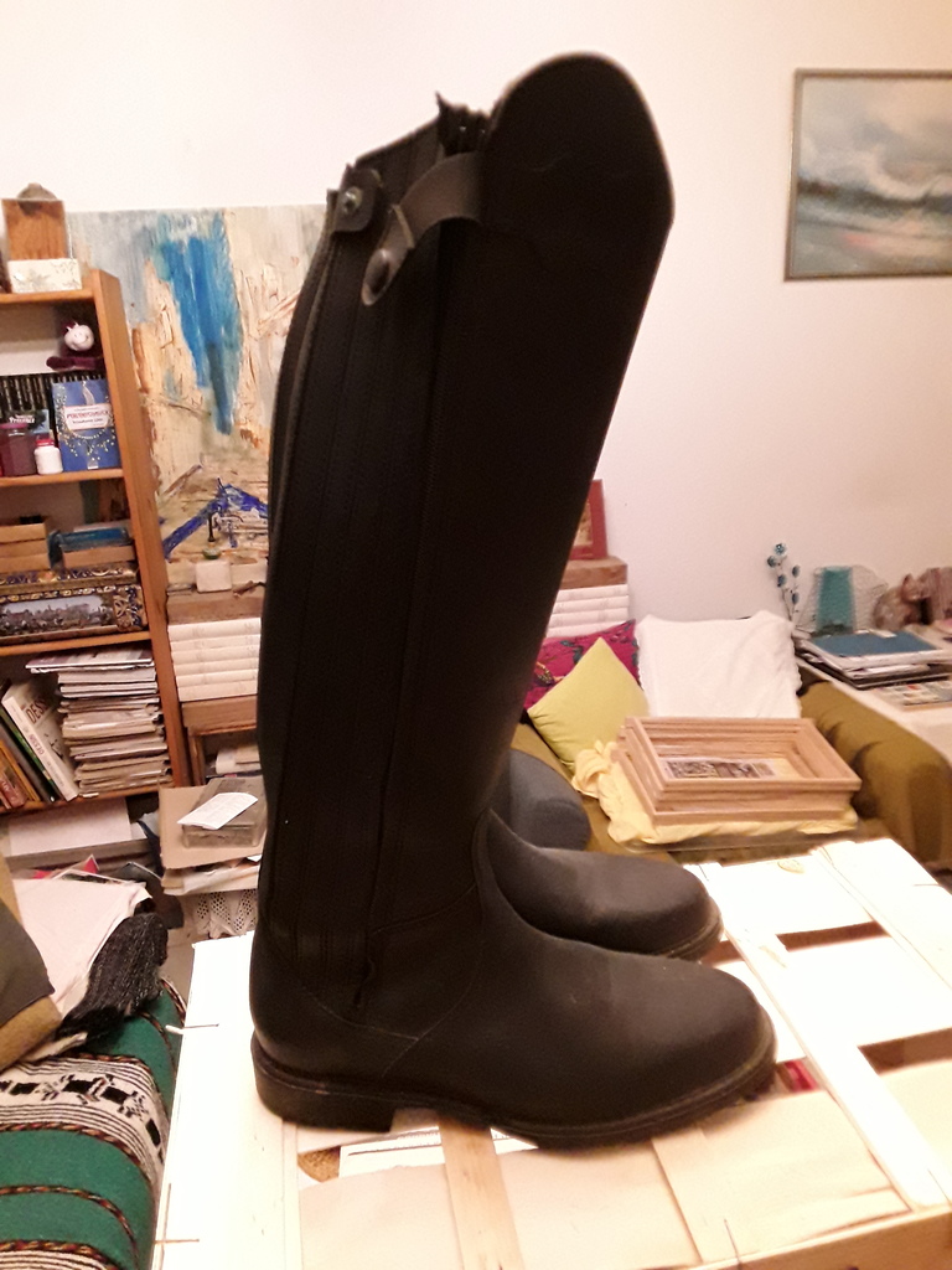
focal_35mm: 27
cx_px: 476
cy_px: 635
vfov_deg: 65.3
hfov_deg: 51.4
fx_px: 990
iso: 500
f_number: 1.9
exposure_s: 1/17
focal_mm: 2.91
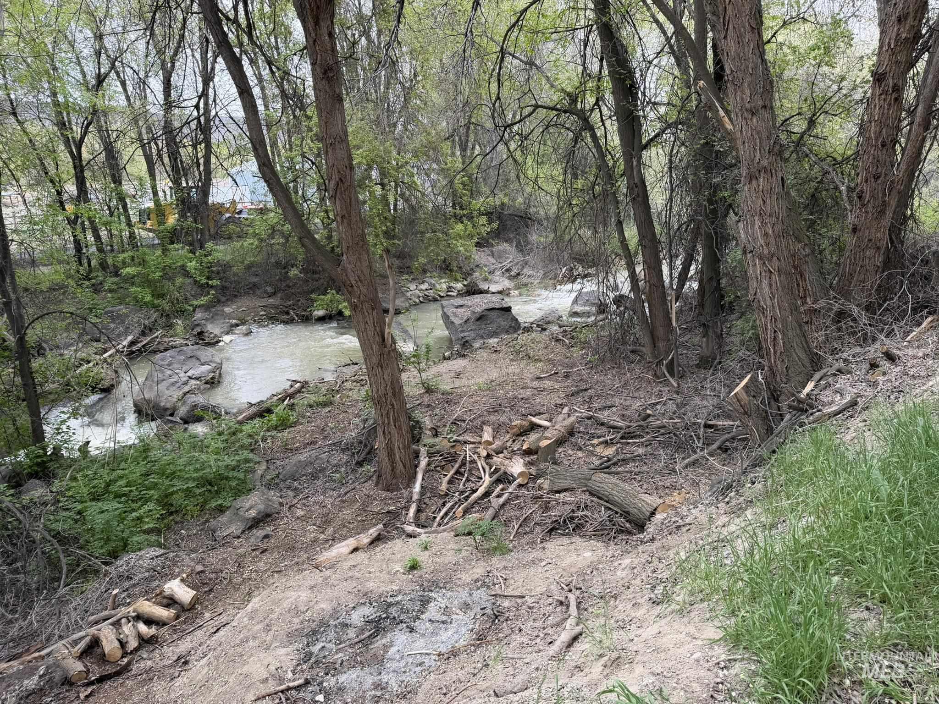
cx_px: 470
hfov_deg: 71.6
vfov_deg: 56.8
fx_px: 651
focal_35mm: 24
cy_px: 352
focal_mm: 6.76
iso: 80
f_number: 1.78
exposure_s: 1/221
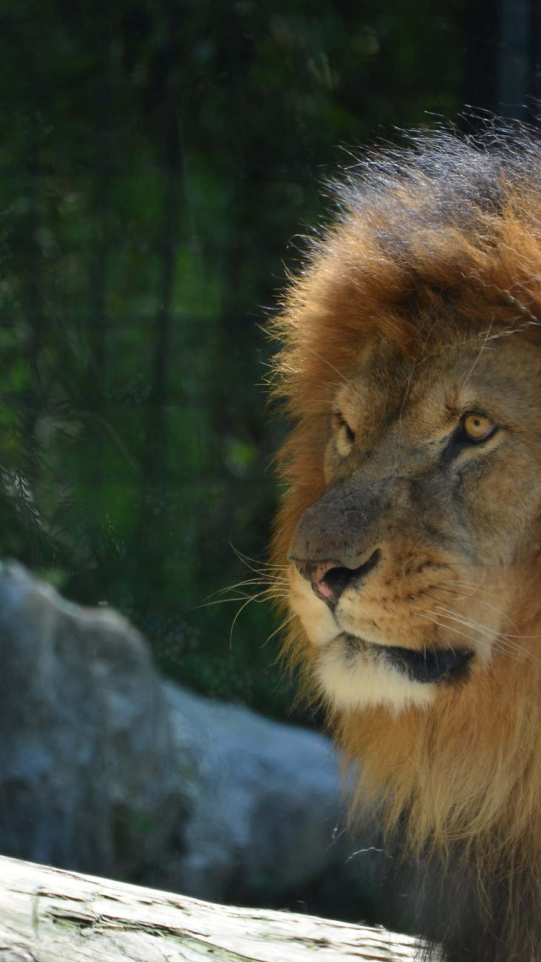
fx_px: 18160
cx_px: 388
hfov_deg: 1.7
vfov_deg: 3.0
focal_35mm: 712
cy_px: 481
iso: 100
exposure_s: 1/125
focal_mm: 300
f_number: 5.6
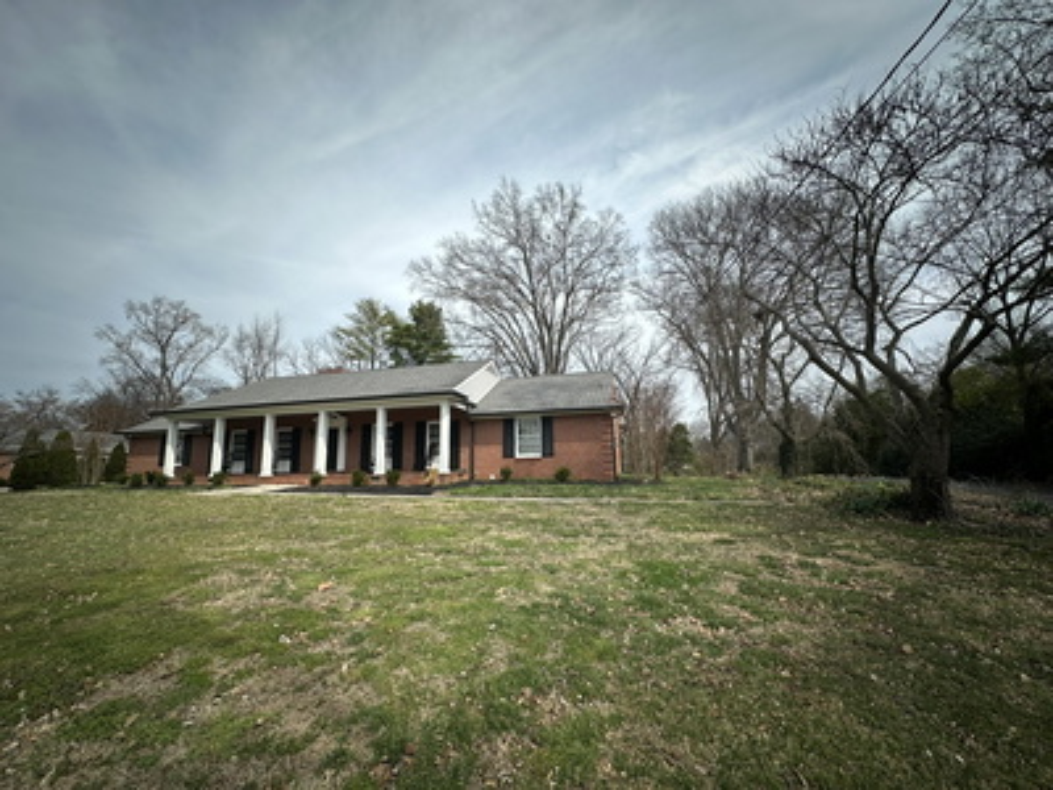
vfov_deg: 85.7
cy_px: 395
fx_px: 426
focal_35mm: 14
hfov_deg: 102.1
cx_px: 526
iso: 50
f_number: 2.2
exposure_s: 1/2020
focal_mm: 2.22
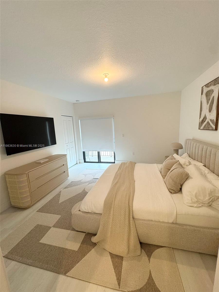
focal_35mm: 14
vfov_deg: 102.1
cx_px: 110
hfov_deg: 85.7
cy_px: 146
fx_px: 118
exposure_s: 1/120
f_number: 2.2
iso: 200
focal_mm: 2.22
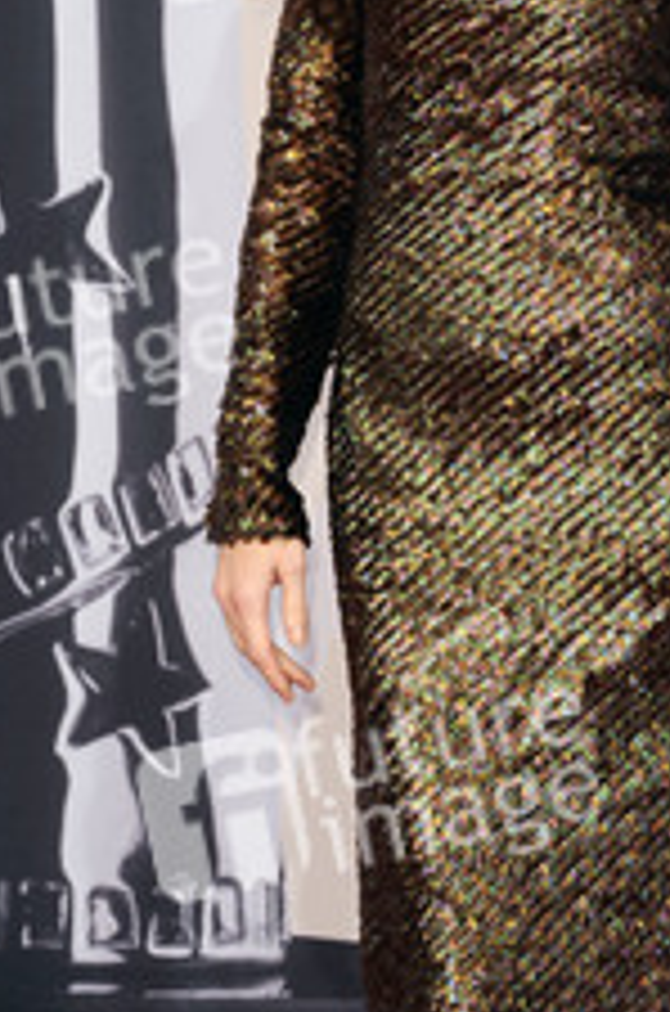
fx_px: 4992
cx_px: 499
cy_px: 121
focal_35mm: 178
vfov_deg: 11.5
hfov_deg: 7.7
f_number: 5.6
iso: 1000
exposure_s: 1/160
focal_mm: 100
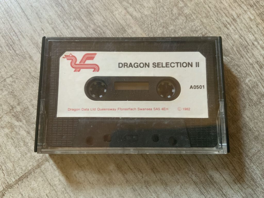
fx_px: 221
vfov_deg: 48.2
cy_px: 99
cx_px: 132
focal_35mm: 29
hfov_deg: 61.7
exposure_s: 1/60
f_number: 1.8
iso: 200
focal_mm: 3
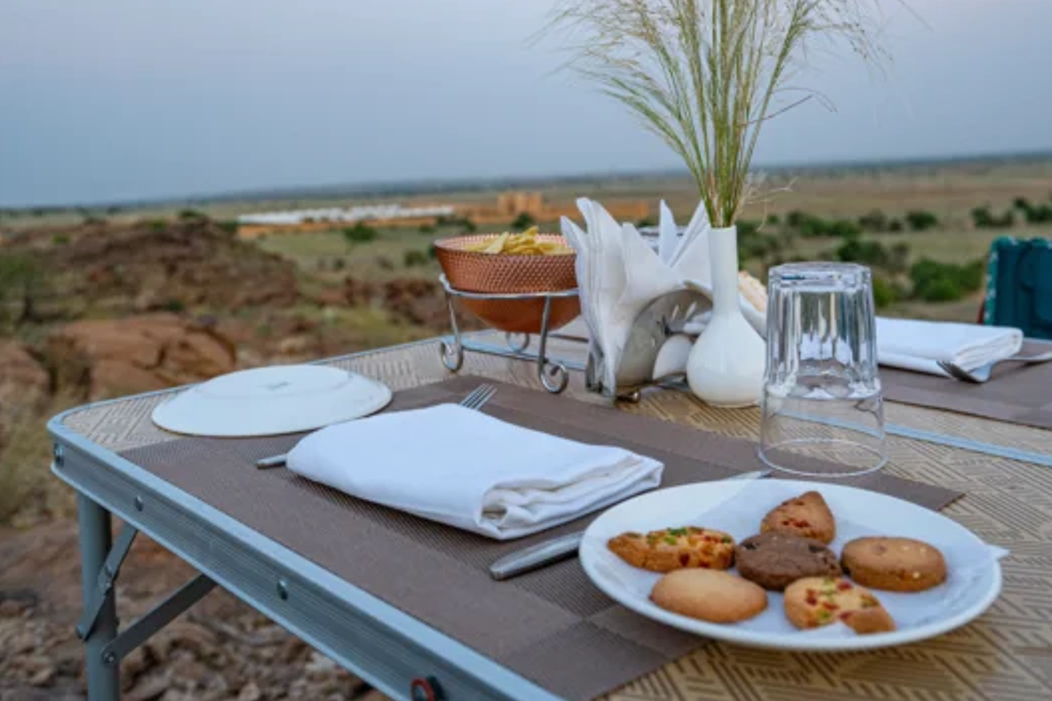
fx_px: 1022
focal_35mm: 35
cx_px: 569
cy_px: 216
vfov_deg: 37.3
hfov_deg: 54.4
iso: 800
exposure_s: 1/100
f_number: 4
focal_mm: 24
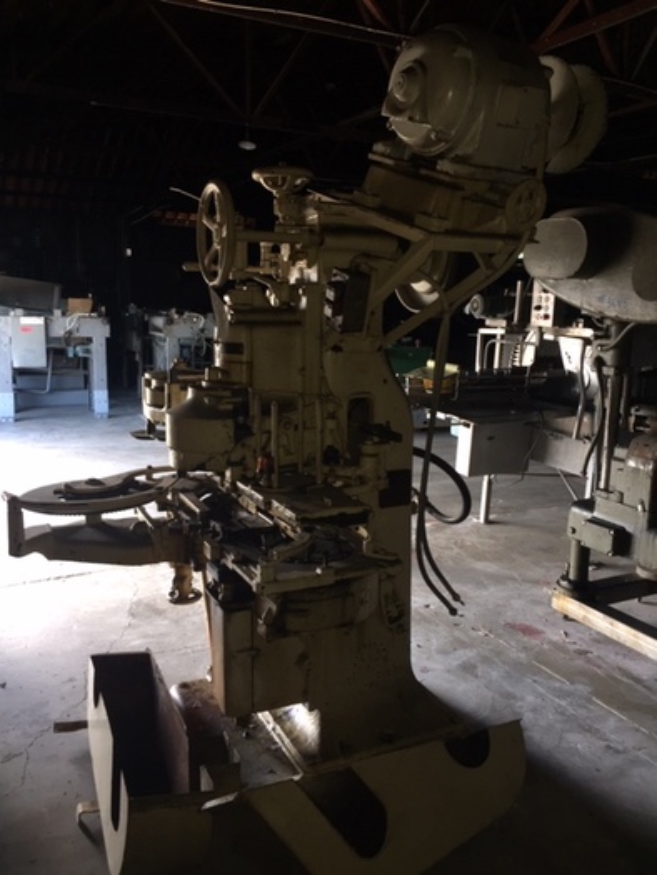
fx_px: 734
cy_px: 438
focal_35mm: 29
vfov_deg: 61.6
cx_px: 328
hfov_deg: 48.2
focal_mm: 4.15
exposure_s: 1/30
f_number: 2.2
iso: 50
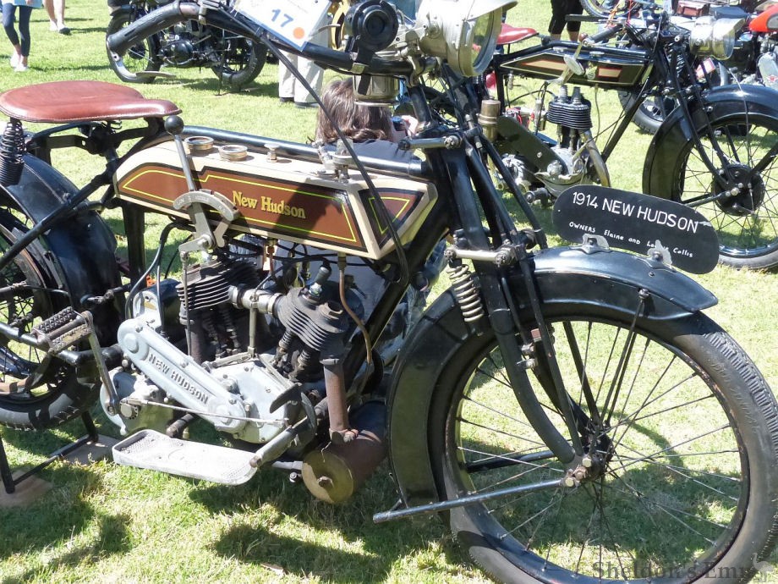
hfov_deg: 42.9
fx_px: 989
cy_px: 292
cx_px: 389
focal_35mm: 44
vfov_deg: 32.9
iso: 800
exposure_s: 1/1600
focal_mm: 7.8
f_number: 4.5
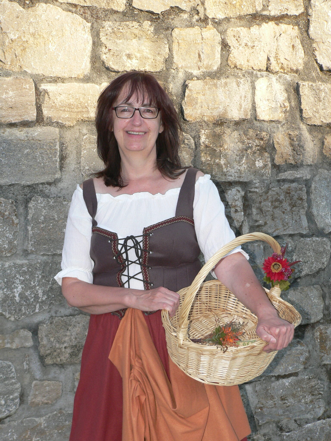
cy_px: 220
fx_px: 931
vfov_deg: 26.7
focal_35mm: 73
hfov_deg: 20.2
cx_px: 166
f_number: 4
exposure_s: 1/400
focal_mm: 12.2
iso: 150
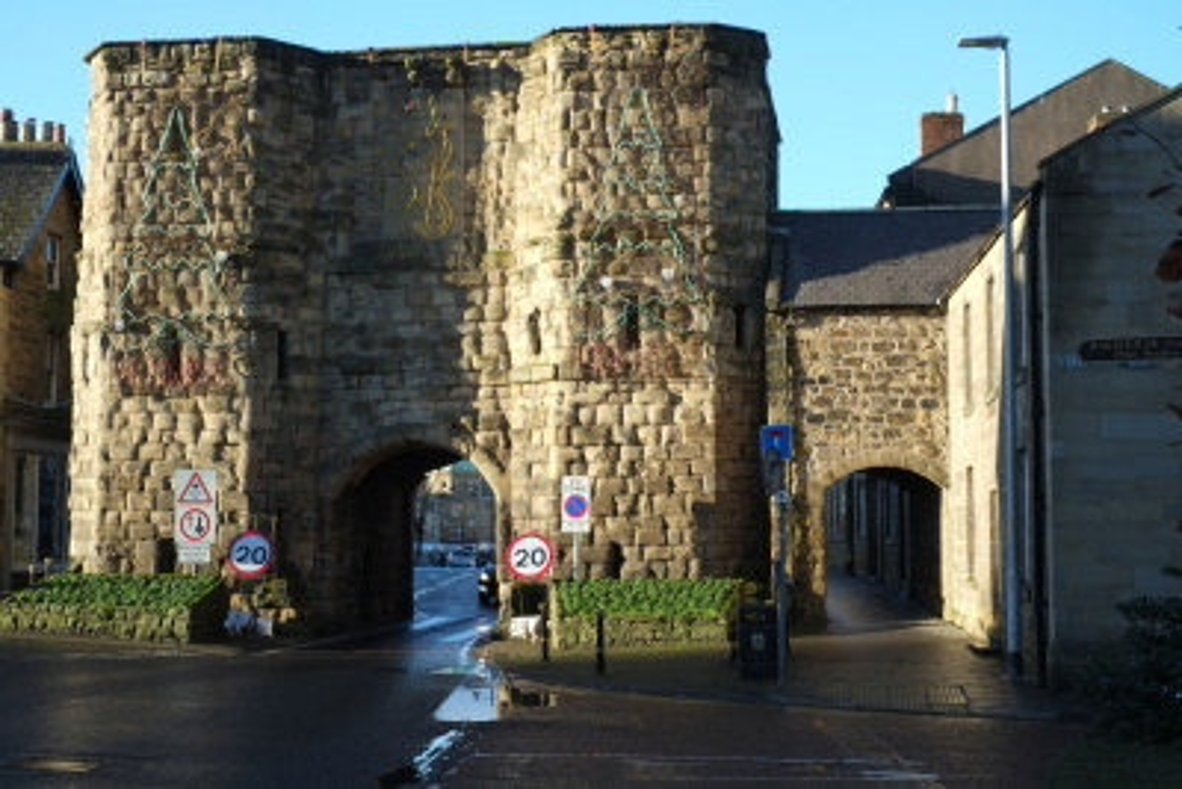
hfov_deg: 37.5
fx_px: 1741
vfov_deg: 25.5
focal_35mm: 53
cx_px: 591
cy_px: 394
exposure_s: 1/60
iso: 250
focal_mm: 35
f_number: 11
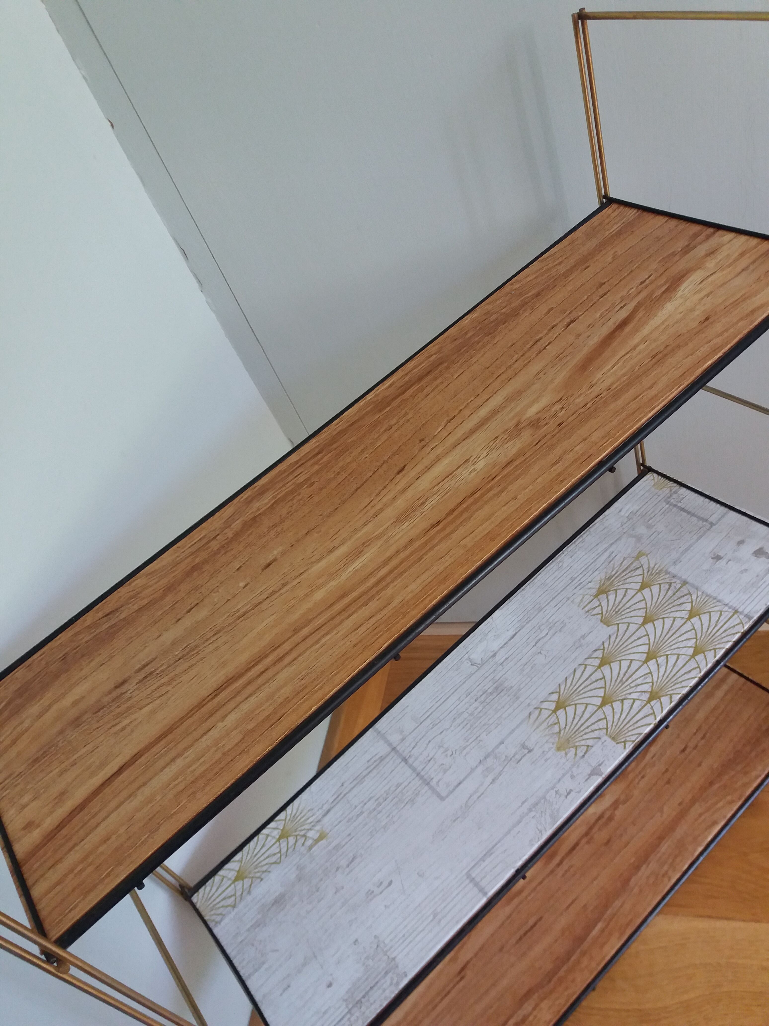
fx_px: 829
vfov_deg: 63.4
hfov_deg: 49.7
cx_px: 384
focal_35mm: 28
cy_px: 513
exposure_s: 1/30
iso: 125
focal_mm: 3.7
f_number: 1.9
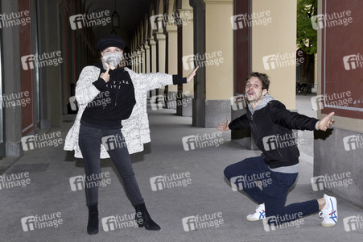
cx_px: 182
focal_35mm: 44
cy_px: 121
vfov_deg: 30.5
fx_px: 443
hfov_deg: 44.5
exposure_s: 1/160
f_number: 11
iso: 400
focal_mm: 44
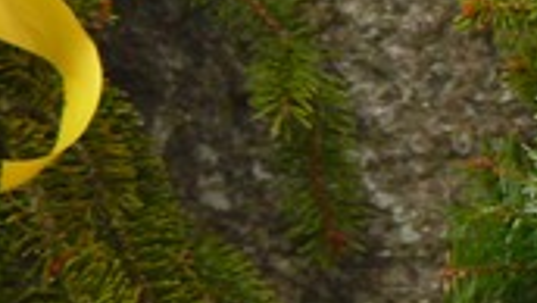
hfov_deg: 2.3
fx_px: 13607
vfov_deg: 1.3
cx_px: 915
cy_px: 209
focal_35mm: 955
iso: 200
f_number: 3.6
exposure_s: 1/125
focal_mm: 42.6
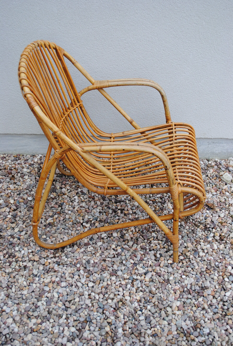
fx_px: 420
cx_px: 116
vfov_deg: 44.9
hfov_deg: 31.0
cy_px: 173
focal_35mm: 44
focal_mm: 29
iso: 110
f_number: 5.6
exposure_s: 1/125
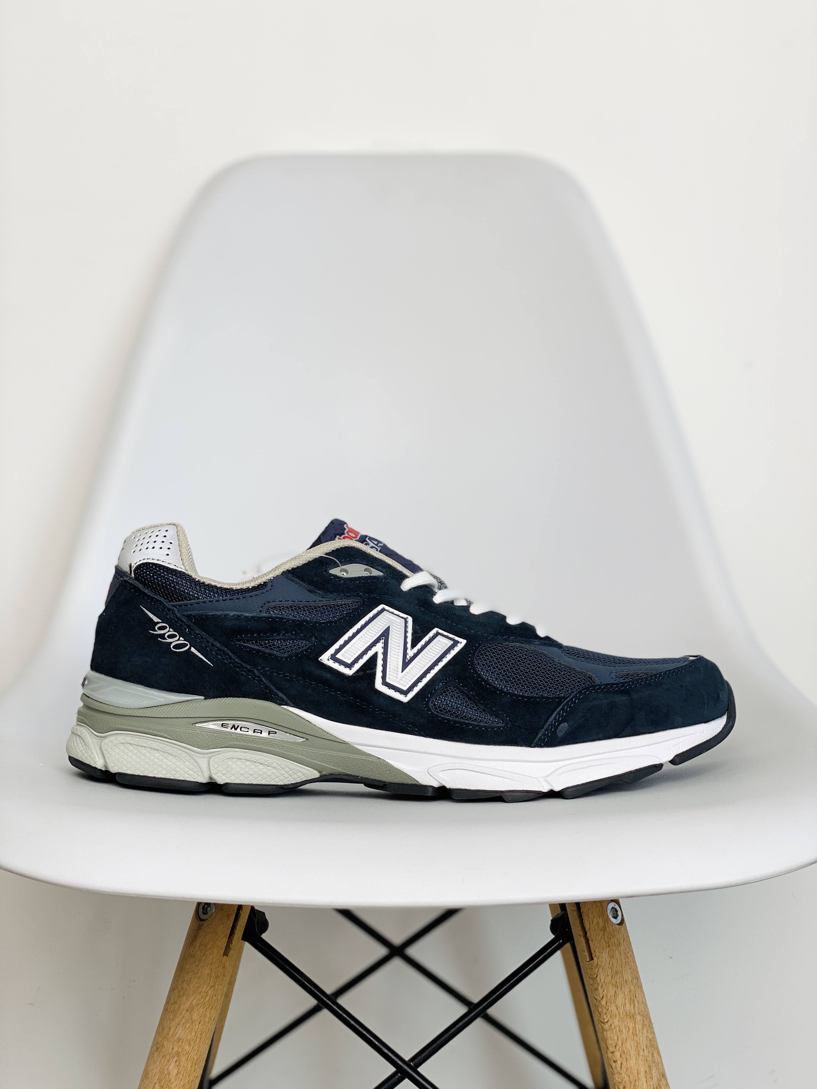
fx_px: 1636
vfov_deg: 36.8
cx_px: 408
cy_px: 544
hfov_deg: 28.0
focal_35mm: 52
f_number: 2
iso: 20
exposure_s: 1/115
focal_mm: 6
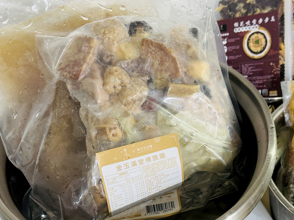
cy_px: 119
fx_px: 535
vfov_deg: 23.3
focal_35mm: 63
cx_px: 171
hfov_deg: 30.7
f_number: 1.78
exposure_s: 1/40
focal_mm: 6.86
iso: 250
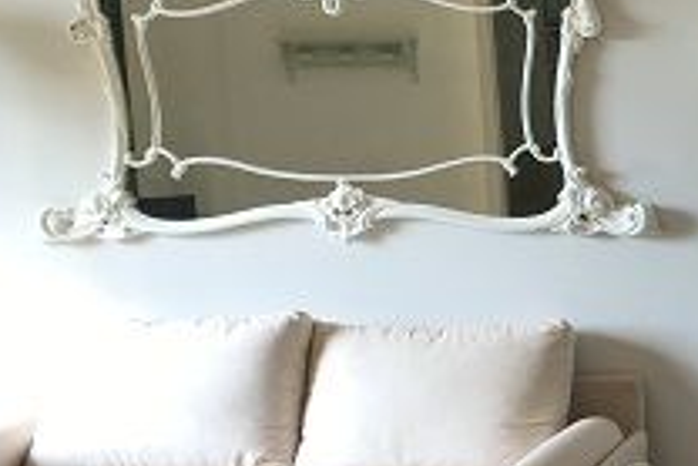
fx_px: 1688
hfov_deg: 21.3
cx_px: 889
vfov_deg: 15.7
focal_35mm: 87
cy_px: 345
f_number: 2.2
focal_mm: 4.15
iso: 32
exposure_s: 1/33
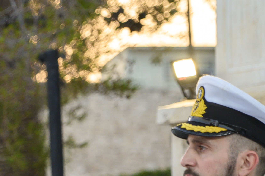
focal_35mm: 425
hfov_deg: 4.8
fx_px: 3126
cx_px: -155
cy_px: 256
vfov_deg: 3.2
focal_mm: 120
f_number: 4.5
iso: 640
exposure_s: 1/160
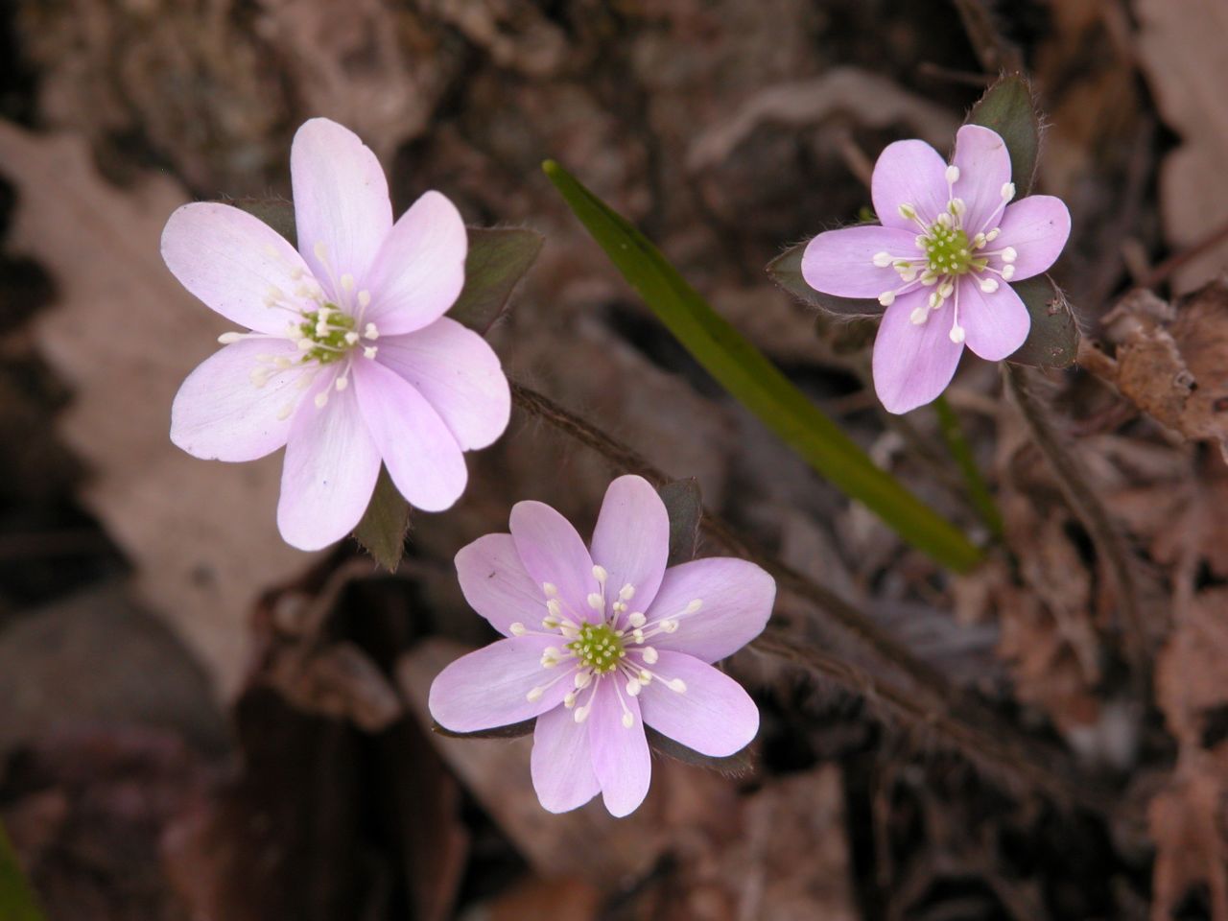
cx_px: 614
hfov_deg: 7.1
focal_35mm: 280
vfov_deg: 5.3
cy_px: 460
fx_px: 9933
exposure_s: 1/63.3
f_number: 7.4
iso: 100
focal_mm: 71.2
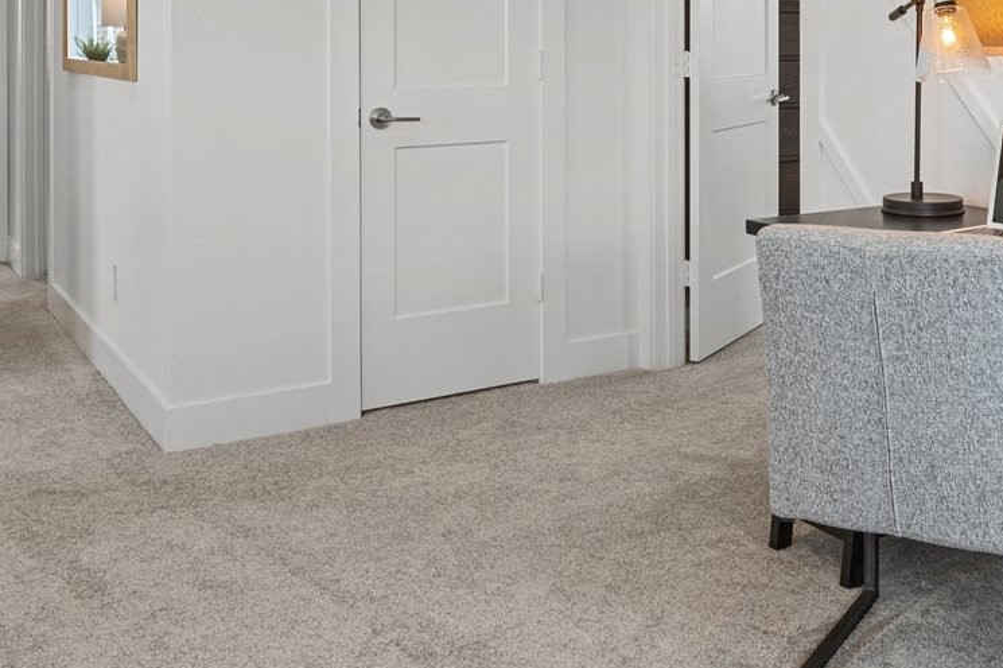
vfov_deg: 28.8
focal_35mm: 44
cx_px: 732
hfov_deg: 43.3
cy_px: 24
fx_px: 1225
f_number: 9
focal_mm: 16
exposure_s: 1/6
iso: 320
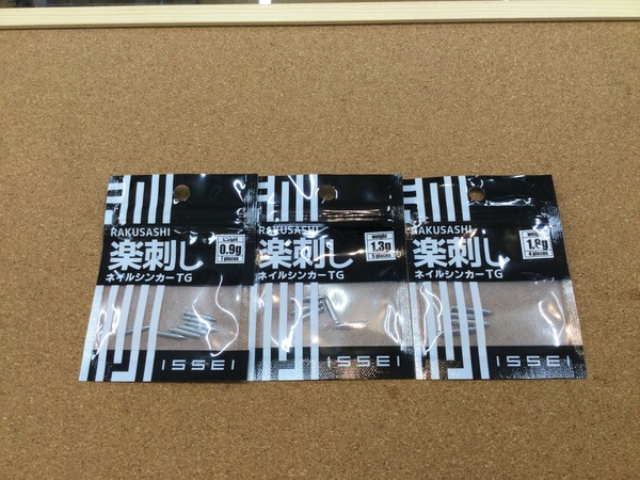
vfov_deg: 45.4
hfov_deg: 58.4
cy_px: 240
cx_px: 320
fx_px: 573
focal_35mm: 31
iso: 25
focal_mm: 3.3
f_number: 2.4
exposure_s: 1/40
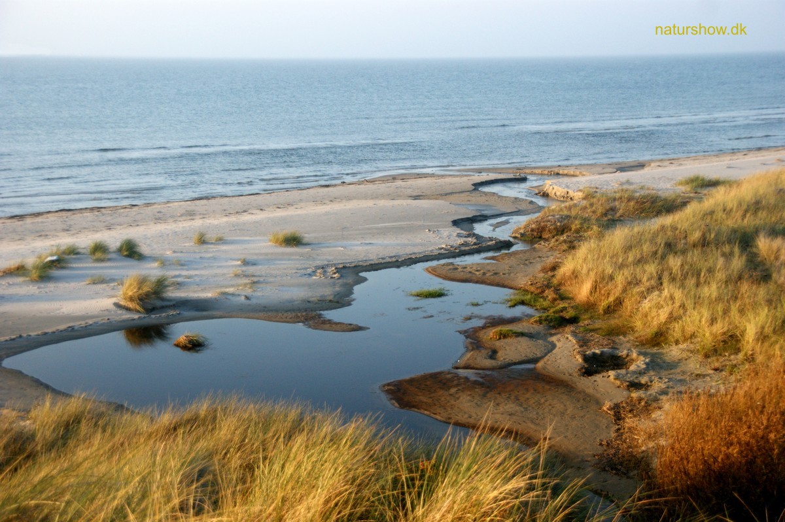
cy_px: 261
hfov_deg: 33.4
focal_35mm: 60
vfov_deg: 22.6
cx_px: 392
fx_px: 1308
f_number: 4.5
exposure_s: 1/200
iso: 400
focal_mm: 40
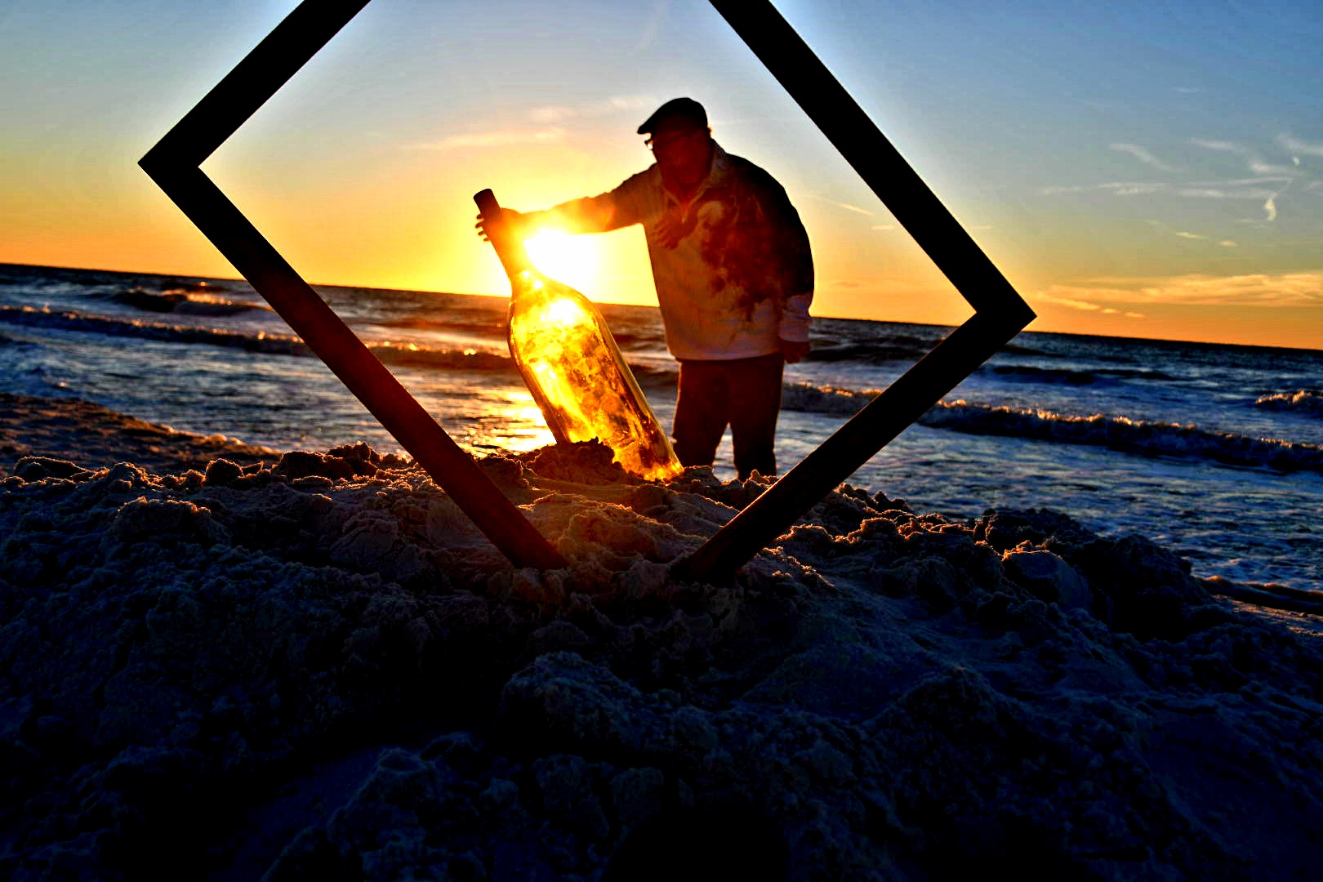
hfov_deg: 51.9
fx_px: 1360
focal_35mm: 37
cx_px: 662
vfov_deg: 35.9
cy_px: 441
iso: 100
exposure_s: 1/250
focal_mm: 25
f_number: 8
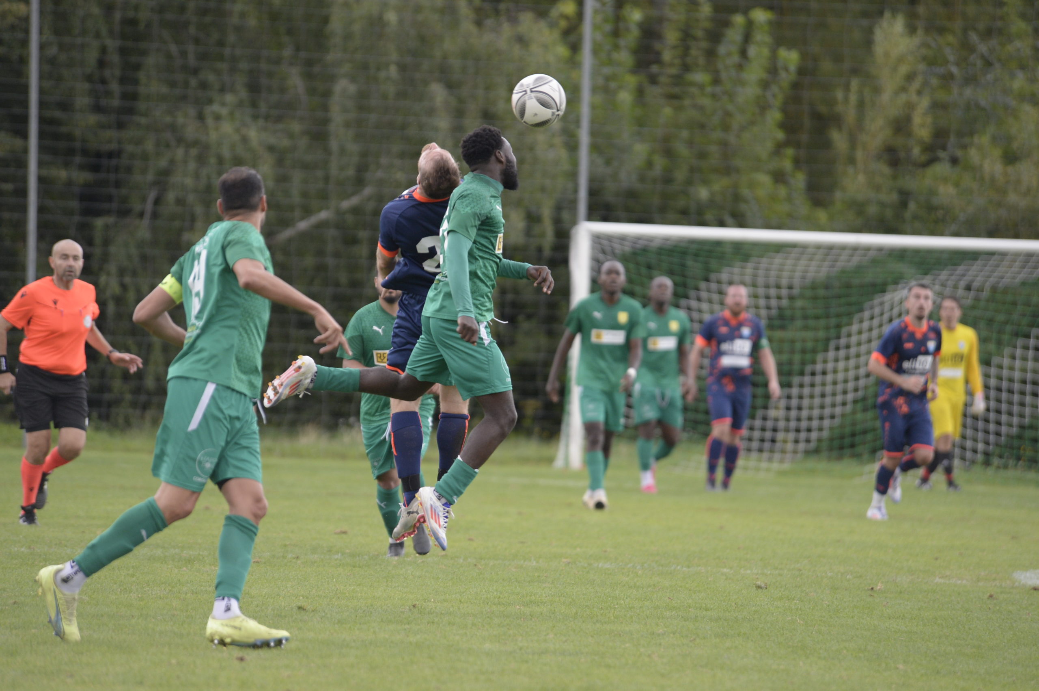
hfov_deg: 5.7
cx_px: 520
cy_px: 346
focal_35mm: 360
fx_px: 10379
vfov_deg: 3.8
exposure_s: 1/640
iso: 1600
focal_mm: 360
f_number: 5.3
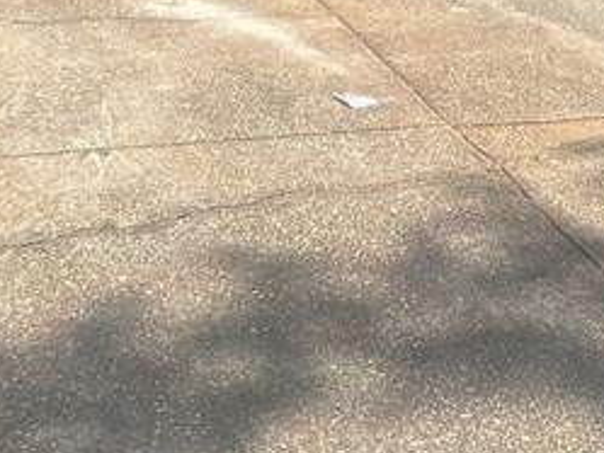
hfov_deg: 18.3
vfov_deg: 12.6
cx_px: 446
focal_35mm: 107
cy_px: -378
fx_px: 1868
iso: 50
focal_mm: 5.7
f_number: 1.5
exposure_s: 1/2208
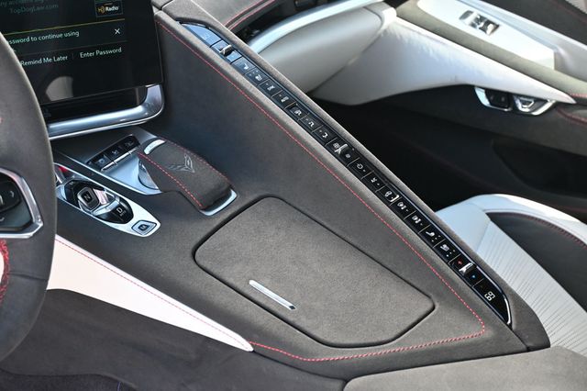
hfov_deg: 34.2
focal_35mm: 58
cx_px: 294
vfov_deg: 23.2
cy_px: 196
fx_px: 953
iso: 1250
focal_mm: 39
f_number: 5.6
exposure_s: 1/125
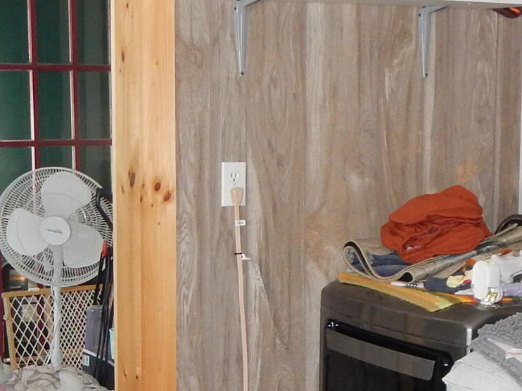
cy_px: 310
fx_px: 1402
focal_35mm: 93
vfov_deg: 15.8
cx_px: 315
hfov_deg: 21.1
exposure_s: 1/30
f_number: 3
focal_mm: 4
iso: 200
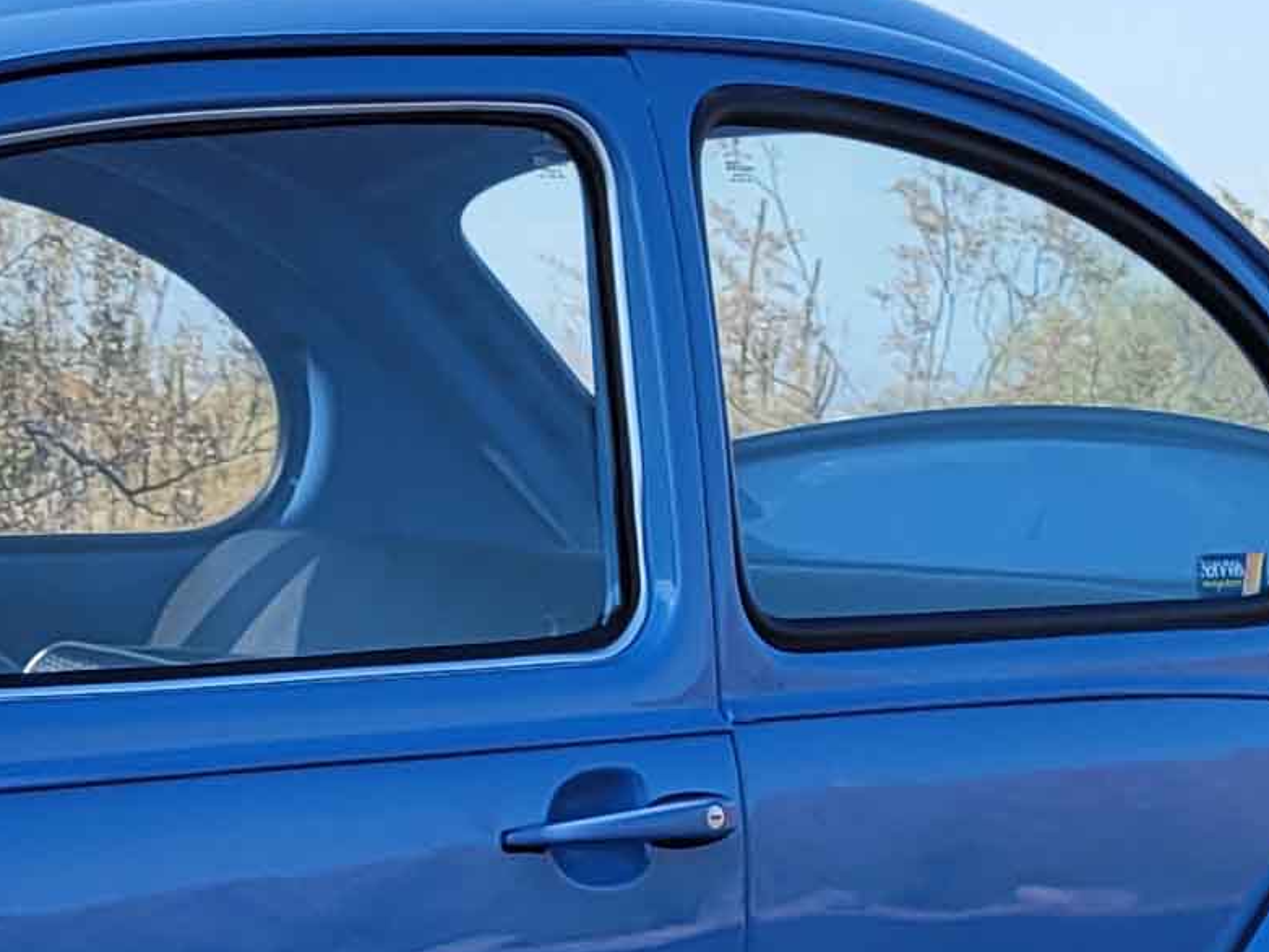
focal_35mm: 134
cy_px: 1396
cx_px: -316
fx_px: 4914
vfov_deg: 10.7
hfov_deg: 14.2
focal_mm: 5.4
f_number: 1.8
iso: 40
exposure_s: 1/1073
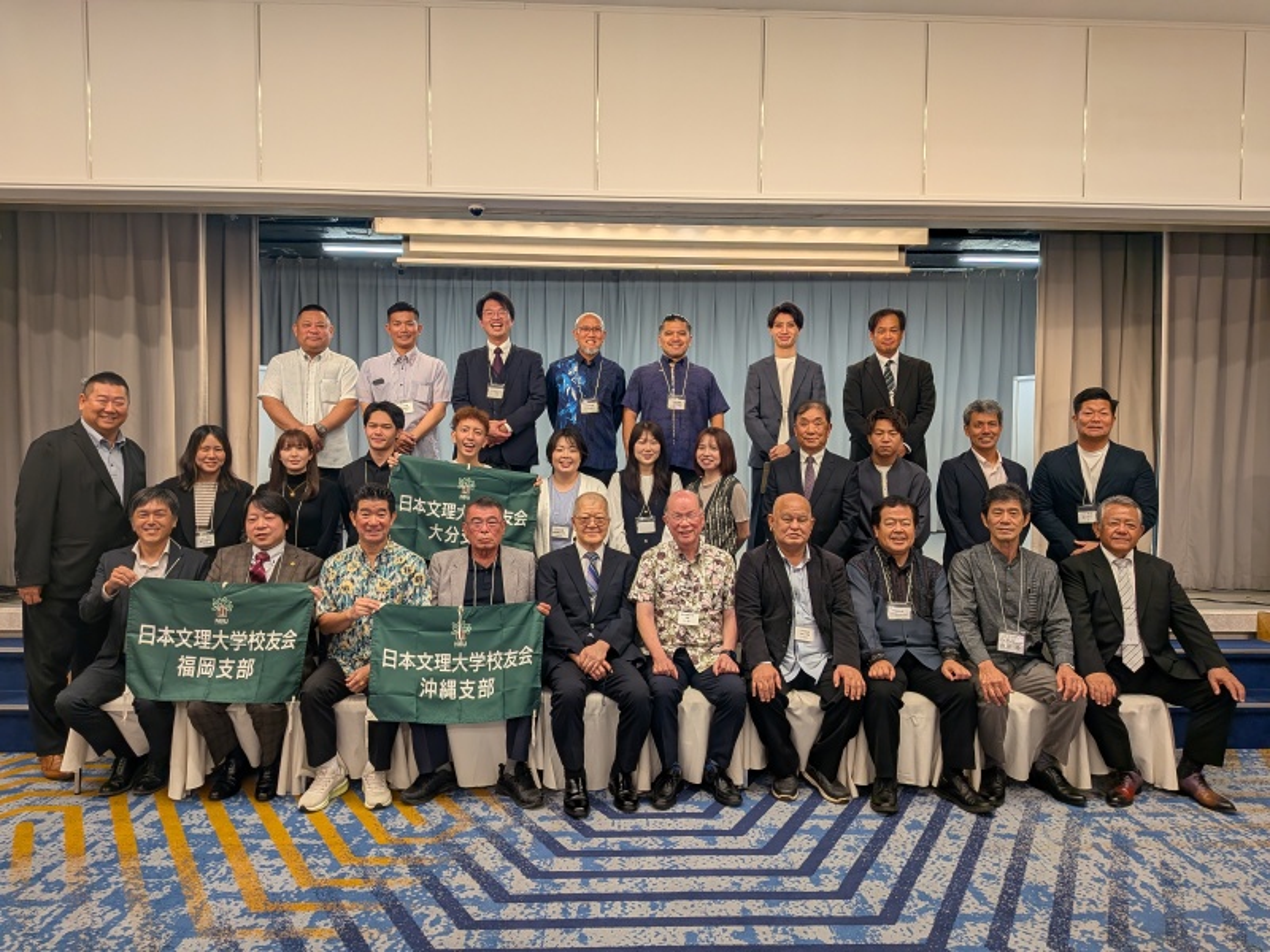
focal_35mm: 24
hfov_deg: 71.6
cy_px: 476
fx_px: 881
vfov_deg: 56.8
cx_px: 635
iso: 26
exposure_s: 1/208
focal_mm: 4.53
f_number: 1.7
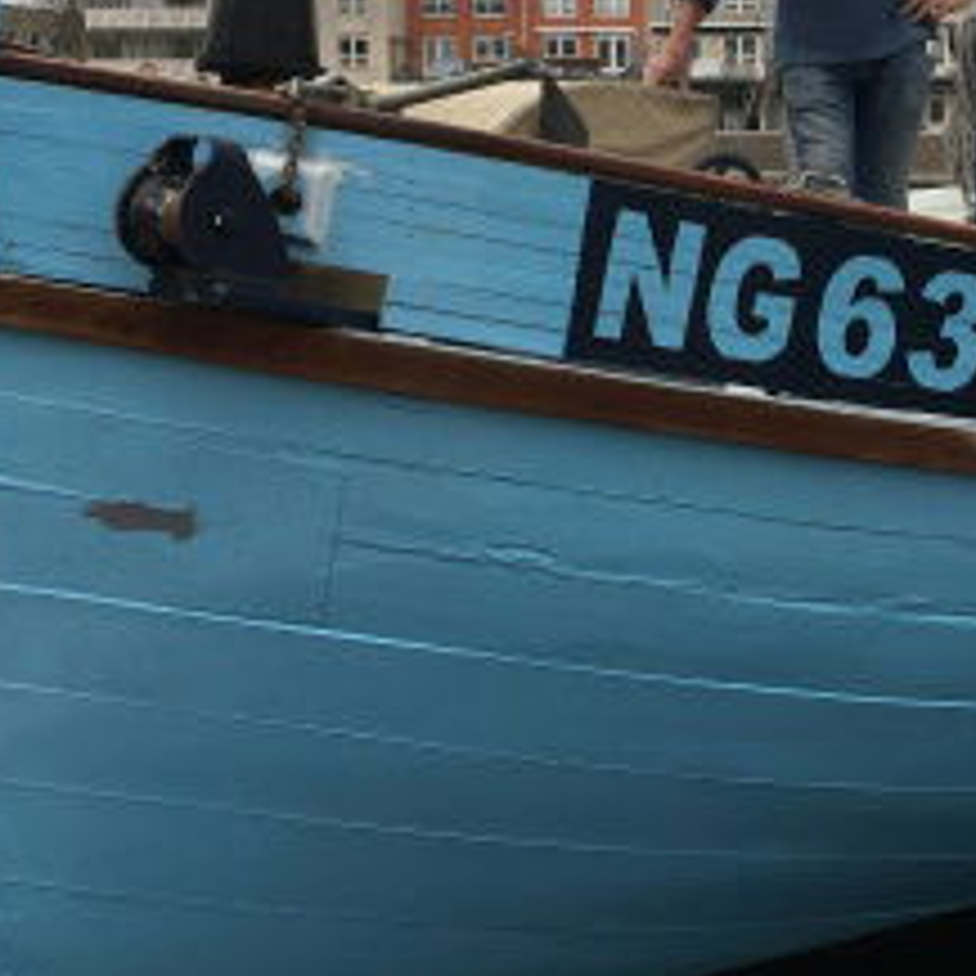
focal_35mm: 59
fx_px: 1882
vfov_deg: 28.8
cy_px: 290
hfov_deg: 28.1
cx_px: 850
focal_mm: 4.15
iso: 25
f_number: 2.2
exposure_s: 1/447
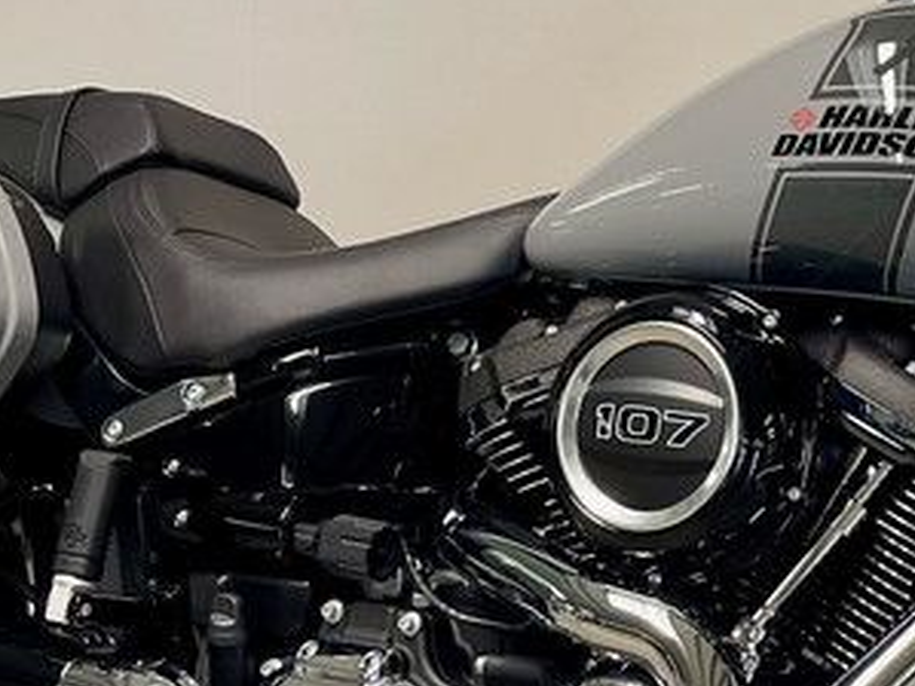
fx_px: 2352
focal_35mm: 89
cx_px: 823
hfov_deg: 21.5
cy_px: 453
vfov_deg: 16.5
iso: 125
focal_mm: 5.1
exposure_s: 1/50
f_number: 1.6
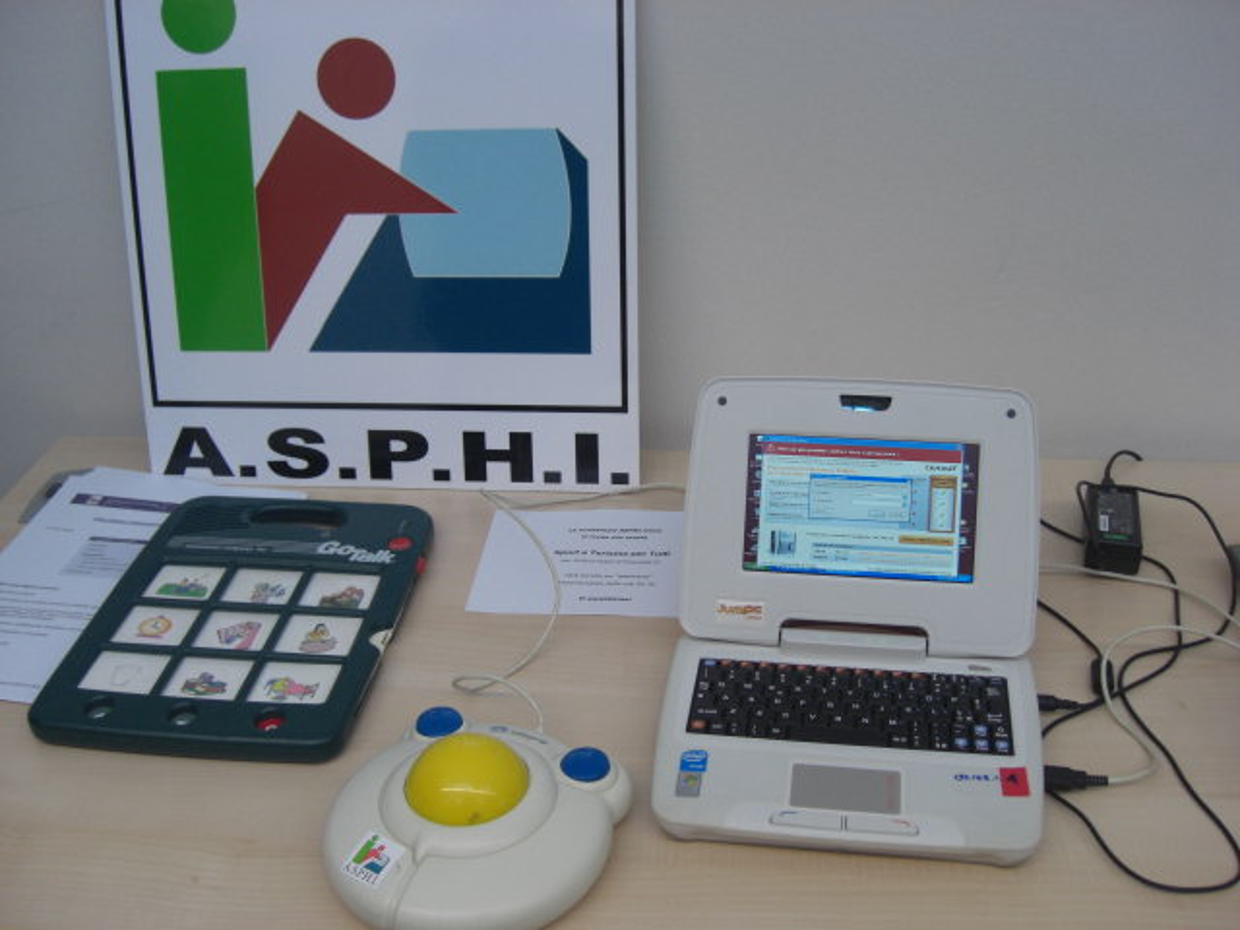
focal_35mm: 38
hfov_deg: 49.0
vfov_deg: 37.7
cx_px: 620
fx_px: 1361
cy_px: 465
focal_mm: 7.9
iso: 200
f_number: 2.8
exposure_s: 1/60
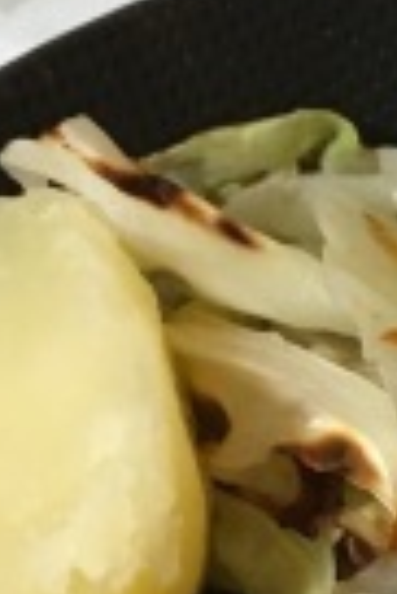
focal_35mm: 133
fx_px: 2194
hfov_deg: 9.9
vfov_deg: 15.4
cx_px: 685
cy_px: 411
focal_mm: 4.15
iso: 200
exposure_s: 1/20
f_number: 2.2
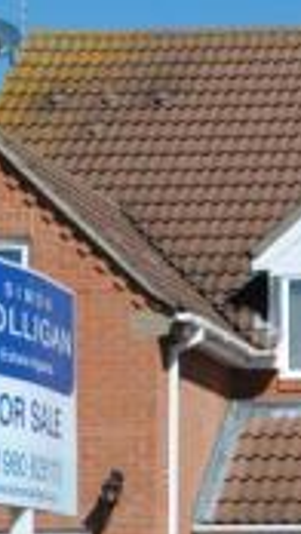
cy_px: 546
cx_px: 617
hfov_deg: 6.6
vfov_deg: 11.9
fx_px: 2523
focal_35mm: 178
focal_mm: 30
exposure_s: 1/250
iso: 100
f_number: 8
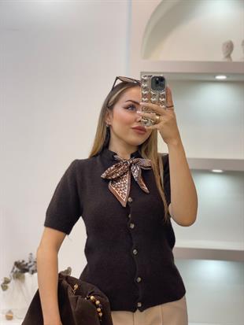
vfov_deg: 36.8
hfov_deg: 28.0
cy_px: 162
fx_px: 488
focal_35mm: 52
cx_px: 122
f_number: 2
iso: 80
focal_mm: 6
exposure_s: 1/100
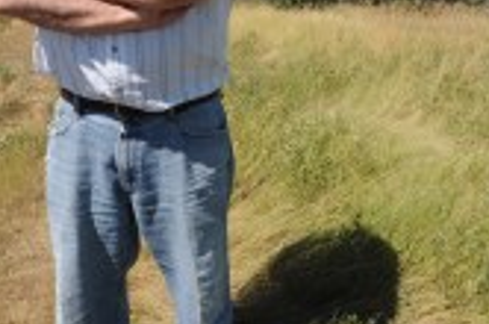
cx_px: 359
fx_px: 515
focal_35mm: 38
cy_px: 52
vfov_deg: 33.6
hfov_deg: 49.0
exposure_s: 1/500
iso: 400
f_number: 11
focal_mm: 10
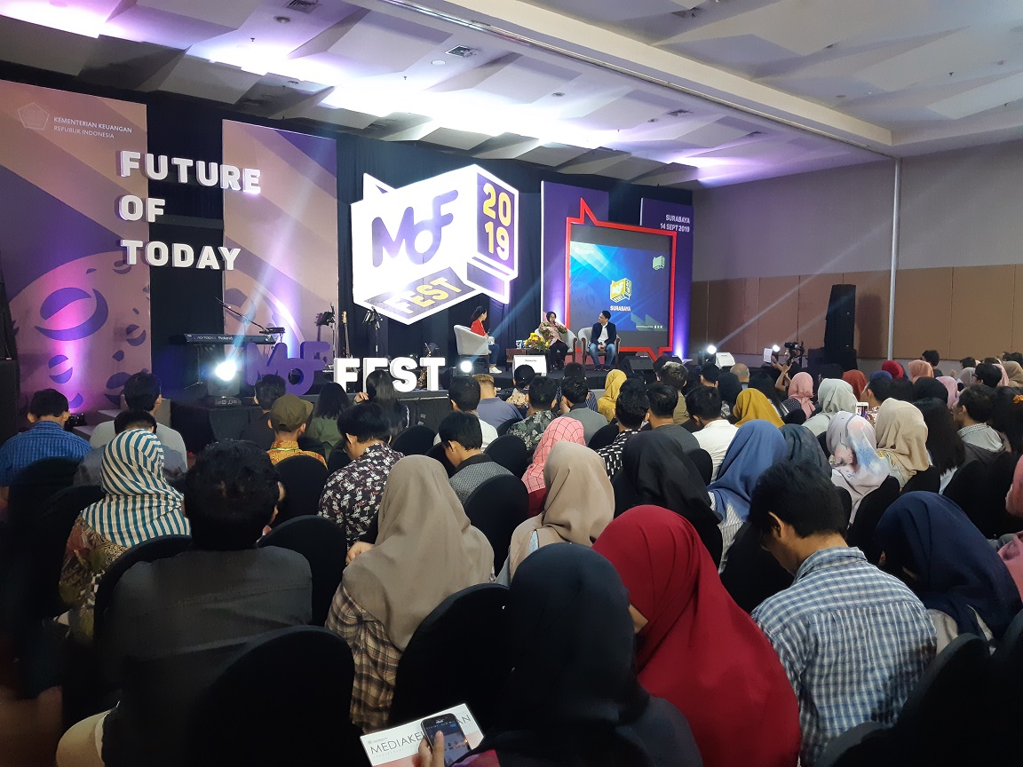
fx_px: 768
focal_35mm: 26
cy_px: 384
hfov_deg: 67.3
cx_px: 512
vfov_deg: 53.1
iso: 250
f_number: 1.7
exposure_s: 1/25
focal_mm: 3.93
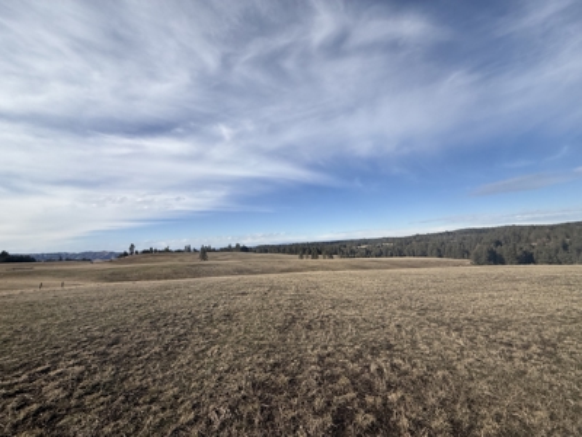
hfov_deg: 102.1
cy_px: 218
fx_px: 235
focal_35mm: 14
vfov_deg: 85.7
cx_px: 291
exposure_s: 1/2717
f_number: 2.2
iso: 50
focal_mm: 2.22
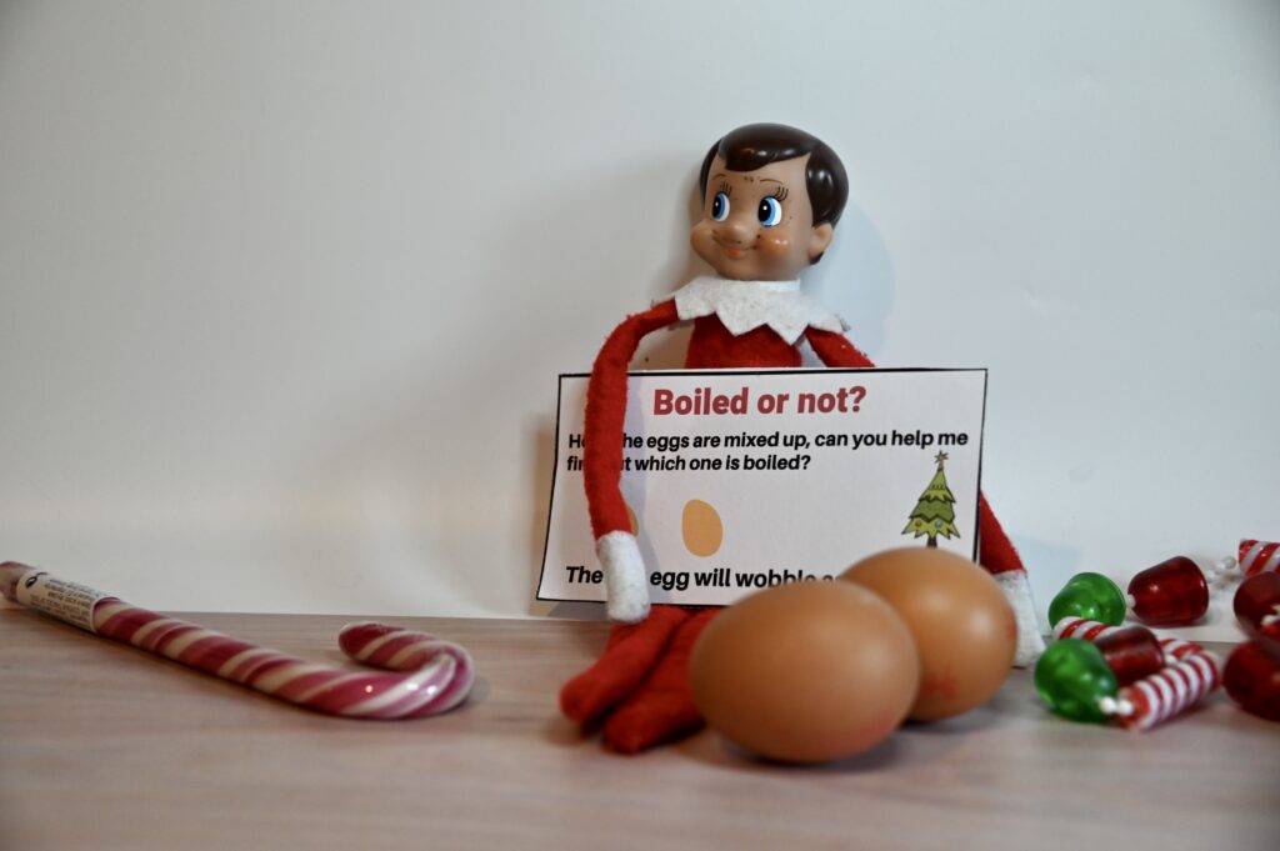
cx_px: 640
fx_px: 2309
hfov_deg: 31.0
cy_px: 426
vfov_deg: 20.9
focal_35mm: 65
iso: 1250
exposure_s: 1/125
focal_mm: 65
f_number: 4.8
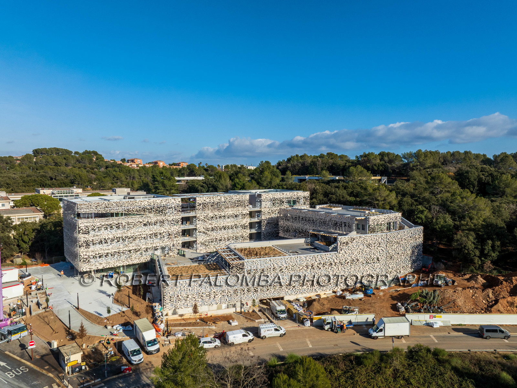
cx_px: 258
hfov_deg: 71.6
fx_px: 358
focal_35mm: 24
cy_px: 194
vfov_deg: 56.8
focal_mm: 12.3
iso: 100
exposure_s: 1/200
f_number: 11
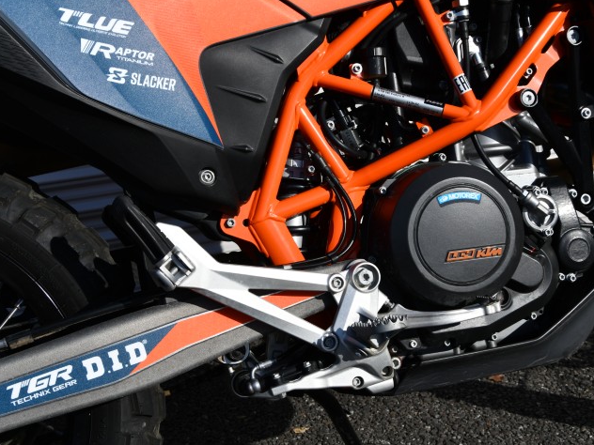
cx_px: 318
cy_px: 221
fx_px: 978
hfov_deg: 33.8
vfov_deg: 25.7
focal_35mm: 57
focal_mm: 35
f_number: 9
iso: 100
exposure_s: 1/320
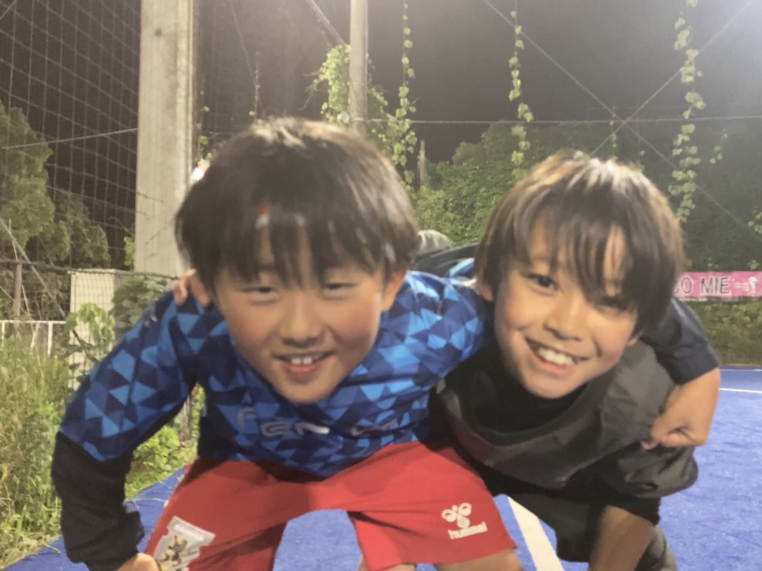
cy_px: 286
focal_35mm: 28
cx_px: 381
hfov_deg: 63.4
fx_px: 616
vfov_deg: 49.7
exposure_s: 1/24
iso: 640
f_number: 1.8
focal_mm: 3.99
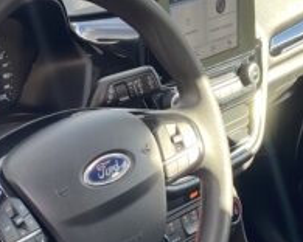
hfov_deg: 18.5
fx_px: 933
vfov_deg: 14.6
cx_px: 157
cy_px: 240
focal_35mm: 104
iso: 40
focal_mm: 4.25
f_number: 1.8
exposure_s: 1/121
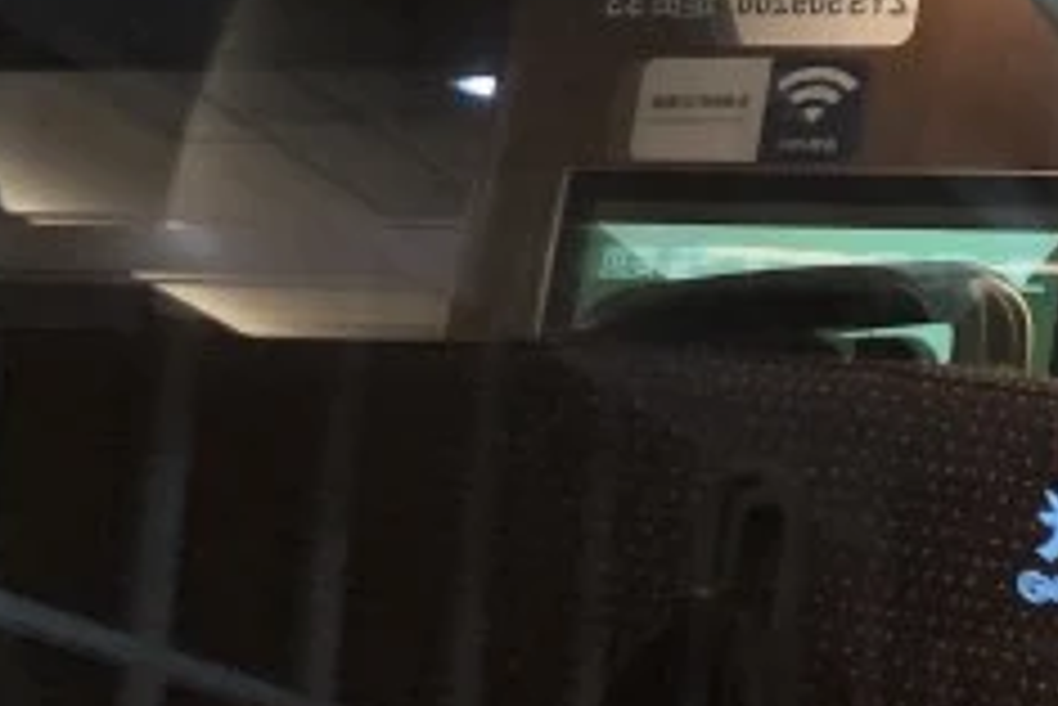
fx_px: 2911
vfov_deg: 13.8
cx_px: 815
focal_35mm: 99
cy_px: 270
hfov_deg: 20.4
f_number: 1.8
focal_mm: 4
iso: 200
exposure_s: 1/54
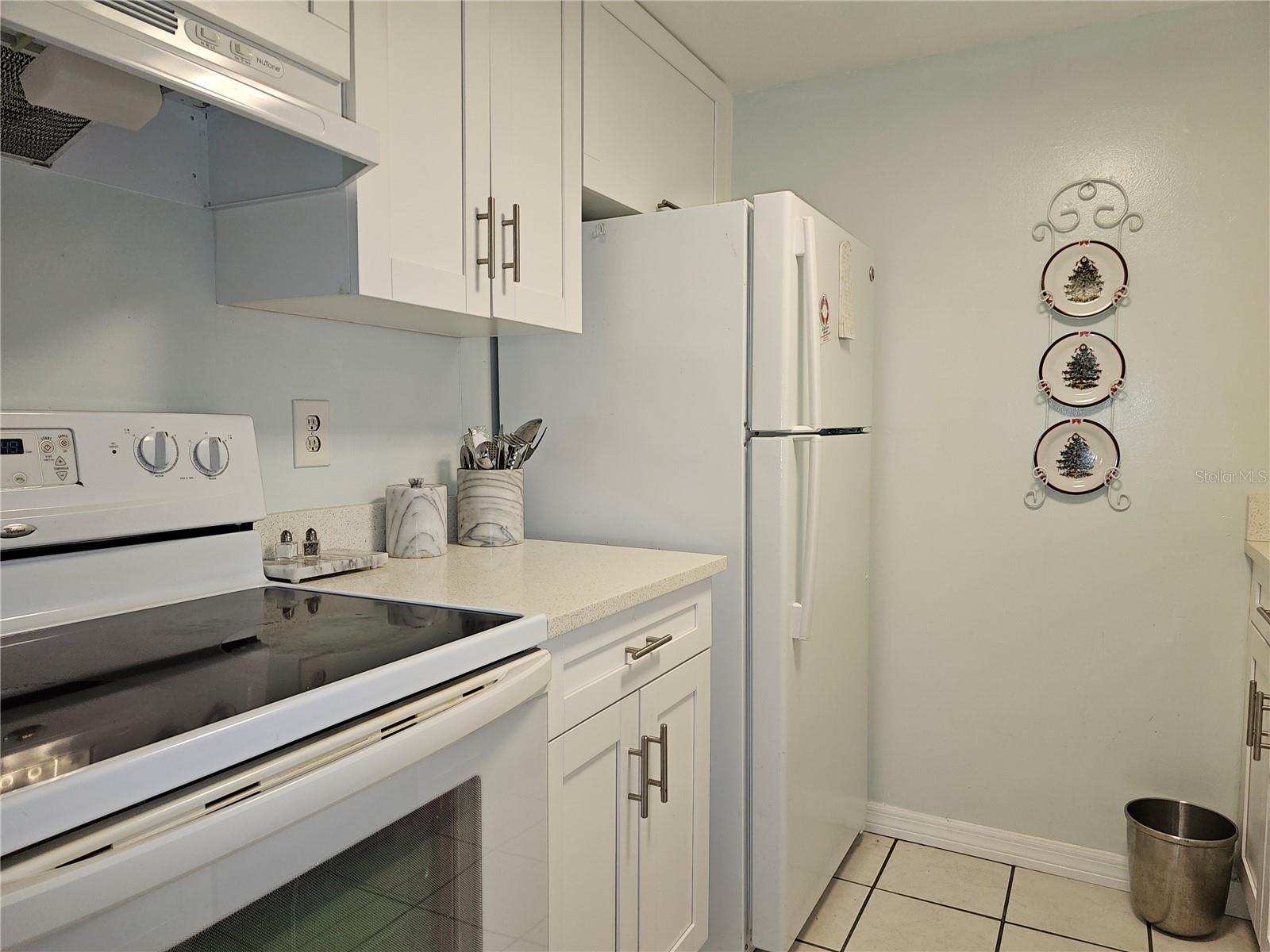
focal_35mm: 23
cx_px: 635
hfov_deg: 73.9
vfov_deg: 58.9
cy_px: 476
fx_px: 844
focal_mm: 6.3
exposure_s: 1/60
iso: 64
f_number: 1.7
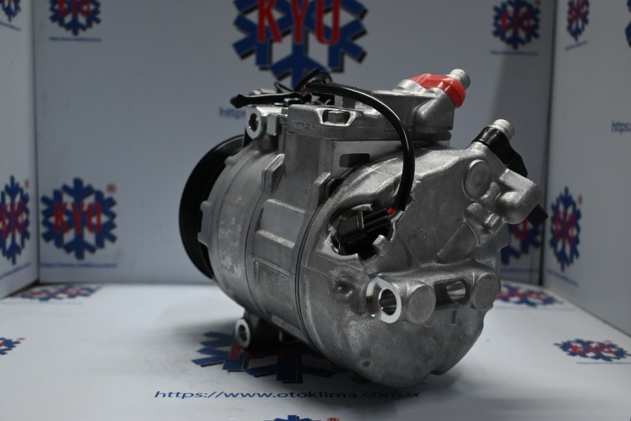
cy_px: 210
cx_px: 316
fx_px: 657
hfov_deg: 51.3
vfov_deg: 35.5
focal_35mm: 38
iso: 720
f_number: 4.2
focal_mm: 25
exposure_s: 1/125
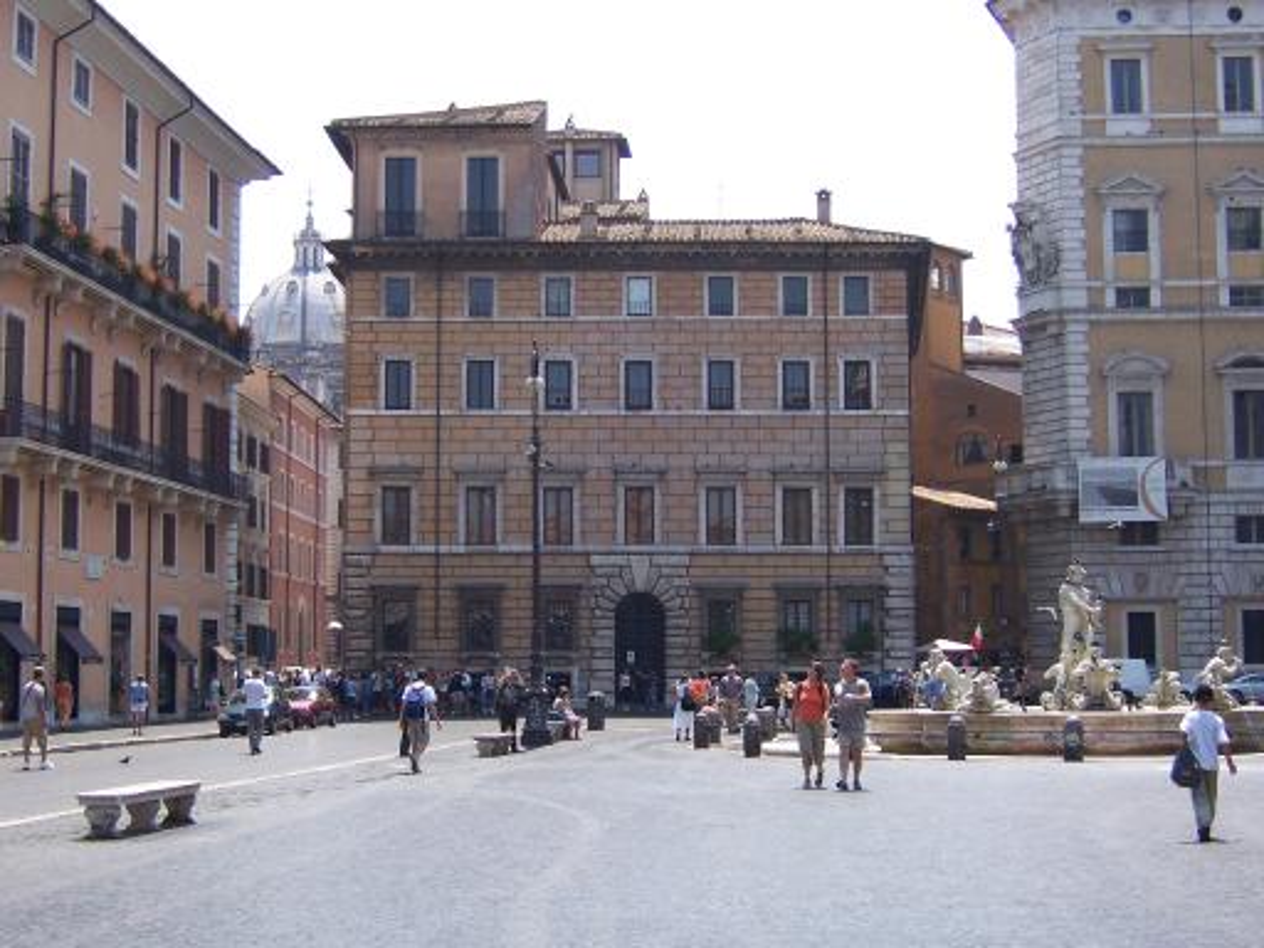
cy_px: 474
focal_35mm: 54
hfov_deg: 35.5
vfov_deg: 27.0
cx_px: 632
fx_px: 1972
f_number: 3.6
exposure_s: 1/500
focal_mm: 9
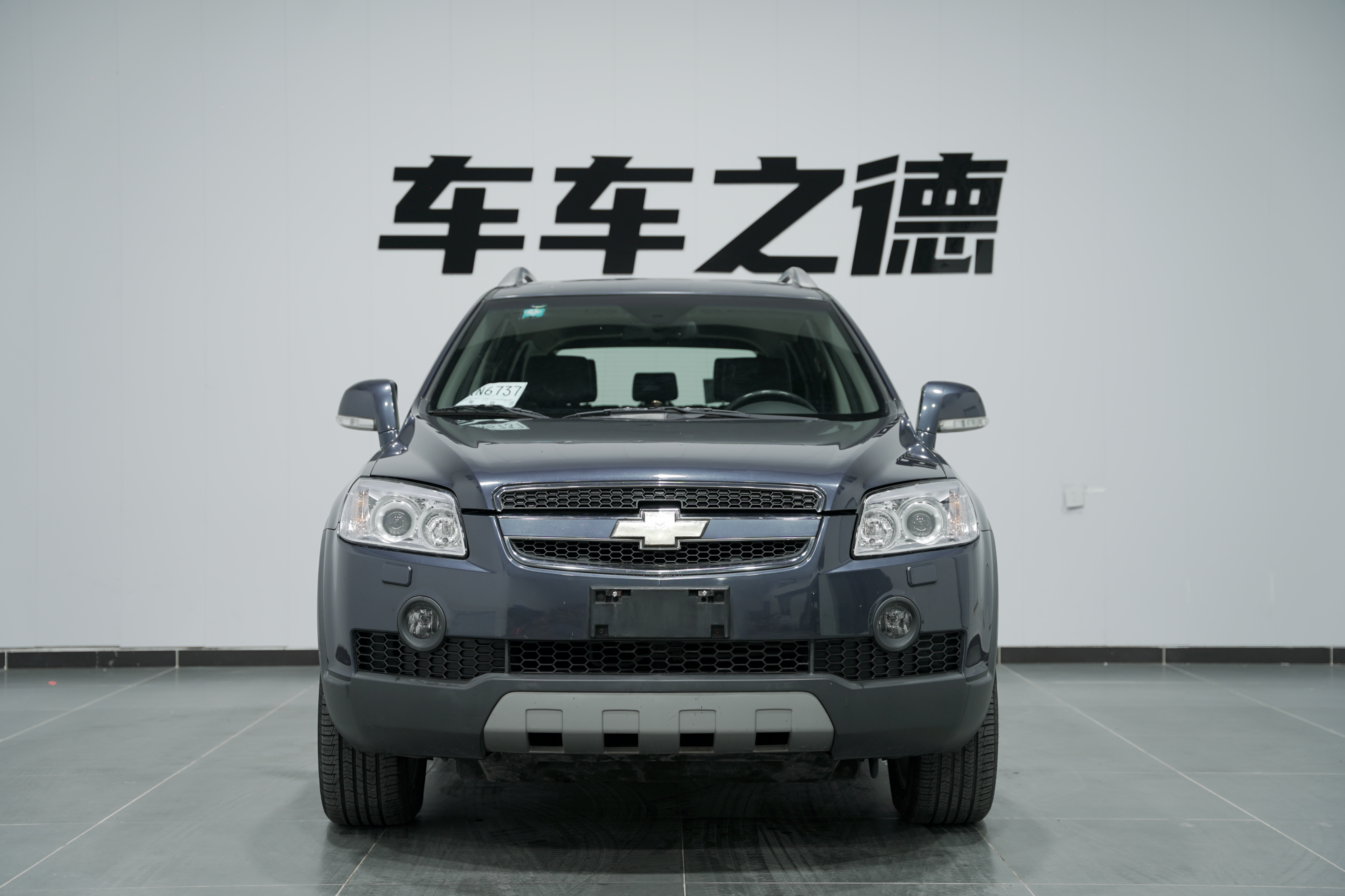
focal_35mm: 50
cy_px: 448
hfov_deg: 39.4
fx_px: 1879
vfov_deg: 26.8
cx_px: 672
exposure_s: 1/100
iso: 400
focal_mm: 50.3
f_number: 3.2
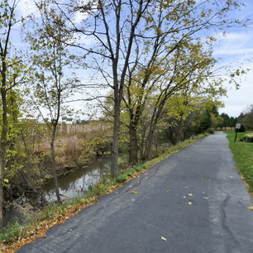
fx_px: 165
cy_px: 128
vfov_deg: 74.8
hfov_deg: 73.5
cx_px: 94
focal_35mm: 20
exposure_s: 1/1250
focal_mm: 10
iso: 360
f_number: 3.5
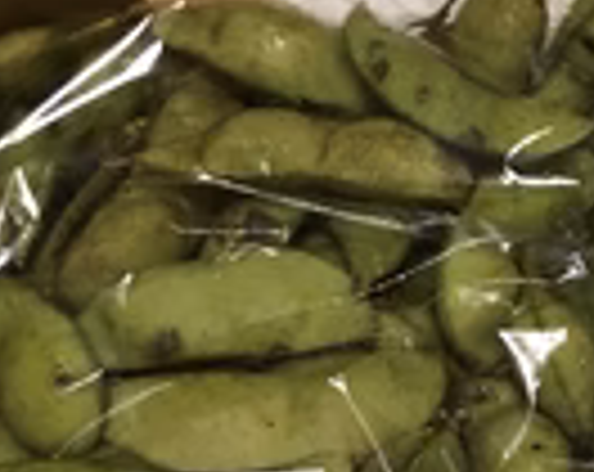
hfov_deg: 22.4
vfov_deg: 18.3
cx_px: 558
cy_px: 351
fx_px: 1456
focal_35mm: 83
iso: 40
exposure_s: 1/21
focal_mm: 3.99
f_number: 1.8
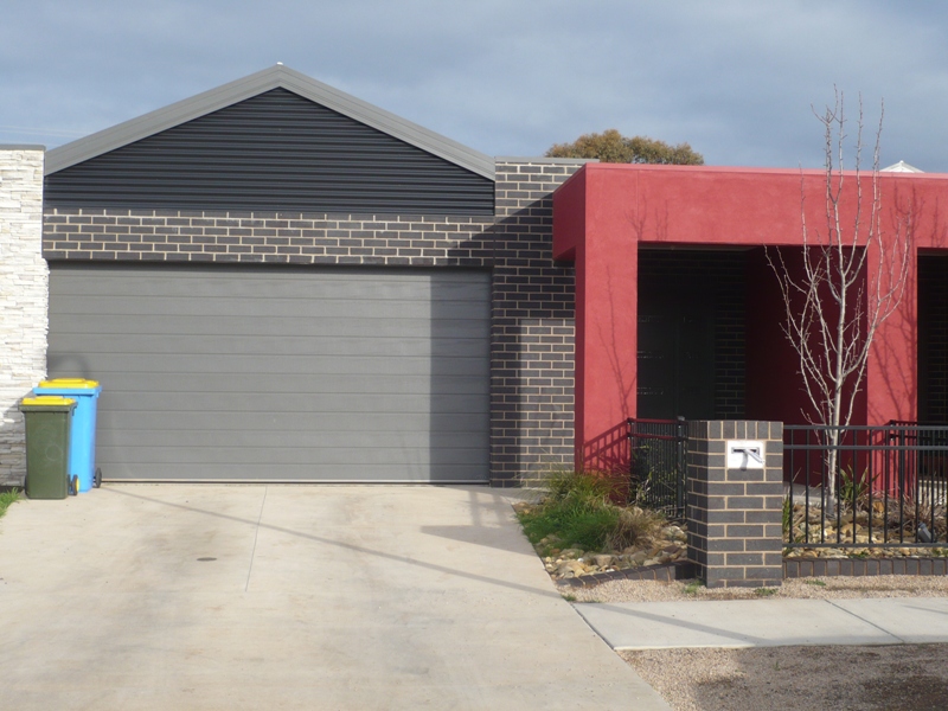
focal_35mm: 55
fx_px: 1506
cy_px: 356
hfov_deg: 34.9
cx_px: 474
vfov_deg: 26.6
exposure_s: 1/400
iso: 100
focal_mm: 9.1
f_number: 3.5
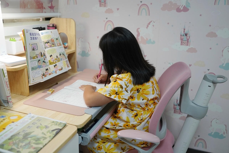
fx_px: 216
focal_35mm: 34
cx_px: 114
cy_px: 76
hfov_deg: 55.8
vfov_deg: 38.9
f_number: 2.8
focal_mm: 34
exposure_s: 1/160
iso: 1600
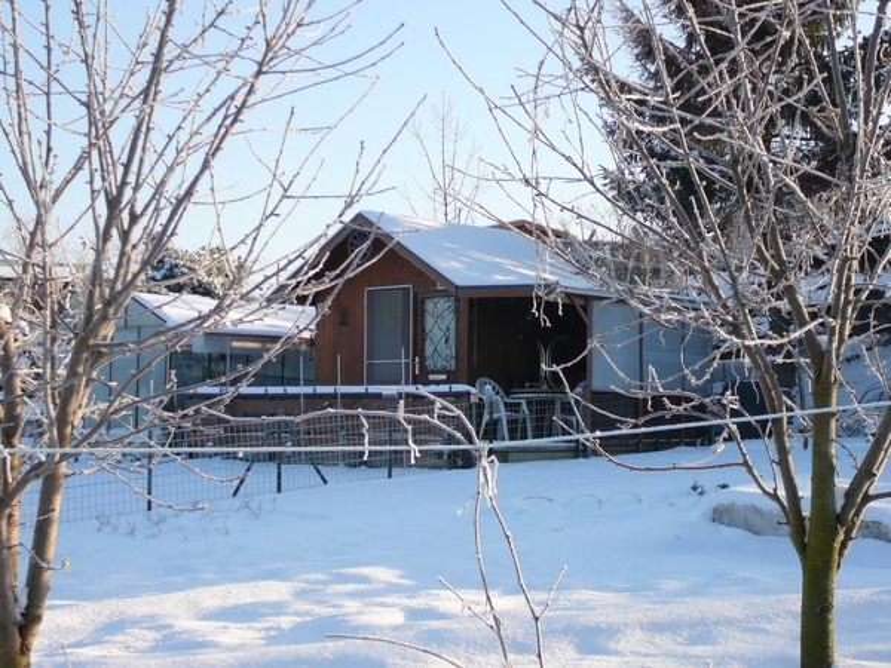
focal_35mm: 61
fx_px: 1570
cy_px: 334
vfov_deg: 24.0
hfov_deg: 31.7
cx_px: 446
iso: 80
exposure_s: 1/400
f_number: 3.6
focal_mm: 9.1
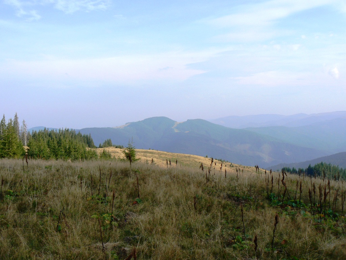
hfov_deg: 51.4
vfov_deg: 39.7
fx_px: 360
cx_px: 173
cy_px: 130
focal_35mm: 36
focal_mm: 6
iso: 80
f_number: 5.6
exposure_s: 1/320
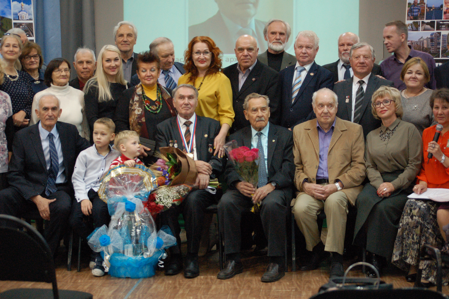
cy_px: 150
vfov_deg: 18.1
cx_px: 224
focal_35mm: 75
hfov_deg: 27.0
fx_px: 935
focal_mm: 50
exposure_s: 1/30
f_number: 4
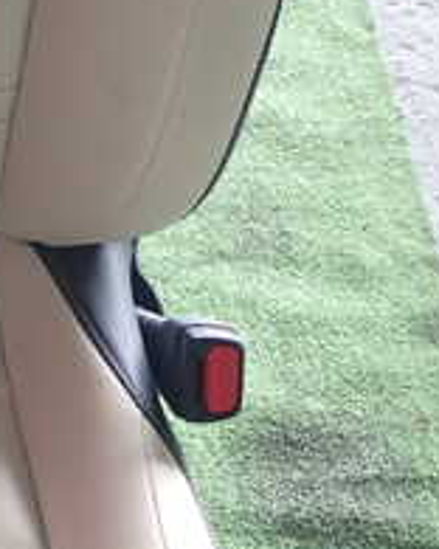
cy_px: 526
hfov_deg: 17.6
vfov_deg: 24.4
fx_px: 1218
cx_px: -276
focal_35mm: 75
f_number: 2
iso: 160
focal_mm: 4.5
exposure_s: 1/60
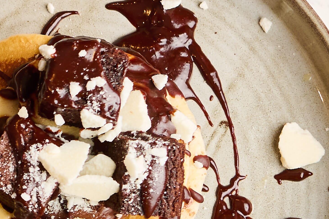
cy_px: 378
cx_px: -168
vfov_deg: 4.8
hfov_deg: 7.1
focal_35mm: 284
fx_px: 2595
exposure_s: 1/200
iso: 250
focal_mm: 50
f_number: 6.3
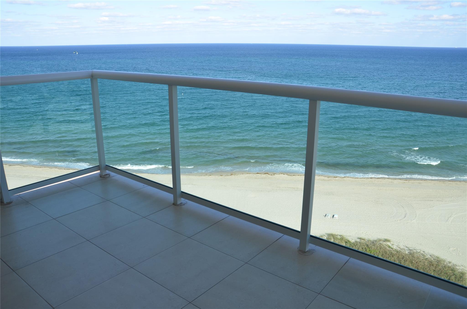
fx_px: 349
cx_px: 234
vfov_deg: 47.7
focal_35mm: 27
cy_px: 154
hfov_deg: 67.5
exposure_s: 1/250
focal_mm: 18
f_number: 8
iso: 160
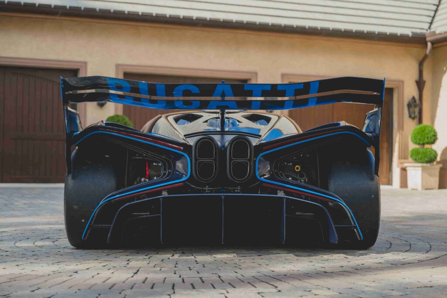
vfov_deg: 21.6
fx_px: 782
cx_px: 224
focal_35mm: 63
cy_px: 149
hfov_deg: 31.9
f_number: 2.8
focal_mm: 63
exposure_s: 1/250
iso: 200
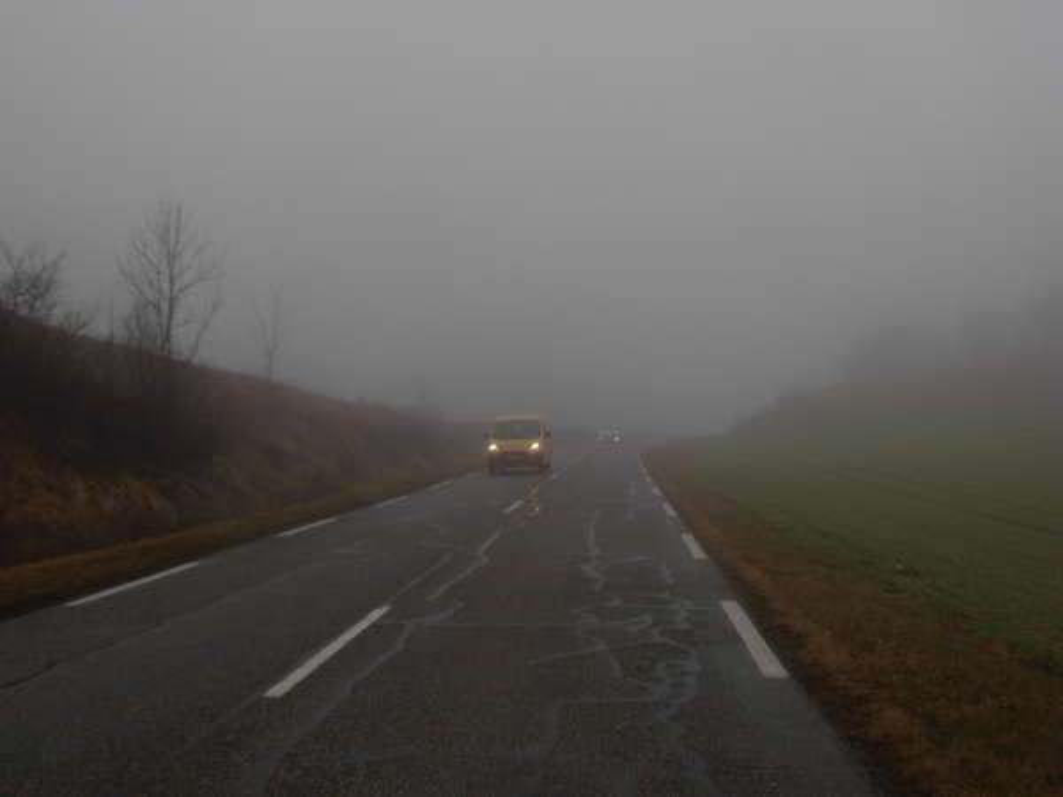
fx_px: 1167
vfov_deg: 37.7
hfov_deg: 49.0
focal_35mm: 38
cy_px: 398
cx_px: 532
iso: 79
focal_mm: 6.3
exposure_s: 1/395
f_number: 4.9
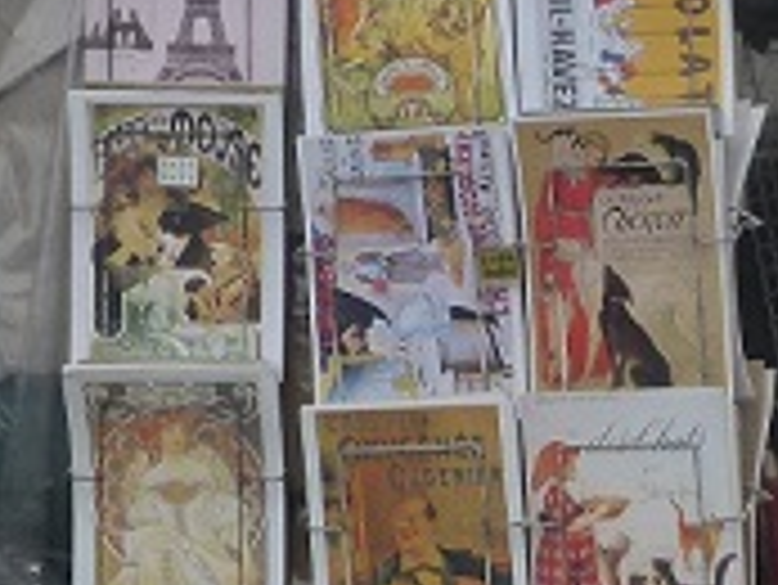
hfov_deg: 7.8
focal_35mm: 253
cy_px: -72
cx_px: 526
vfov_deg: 5.9
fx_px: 5690
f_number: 4
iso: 160
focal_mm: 10.2
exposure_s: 1/250
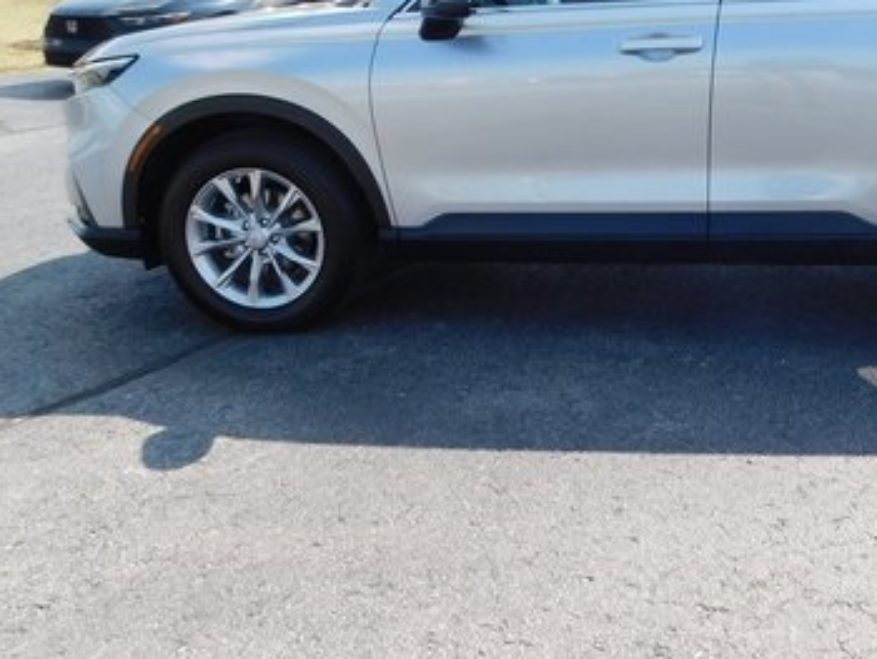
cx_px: 709
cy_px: 165
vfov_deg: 33.7
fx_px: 1065
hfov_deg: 42.6
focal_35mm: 42
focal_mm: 4
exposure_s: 1/800
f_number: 3
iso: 125
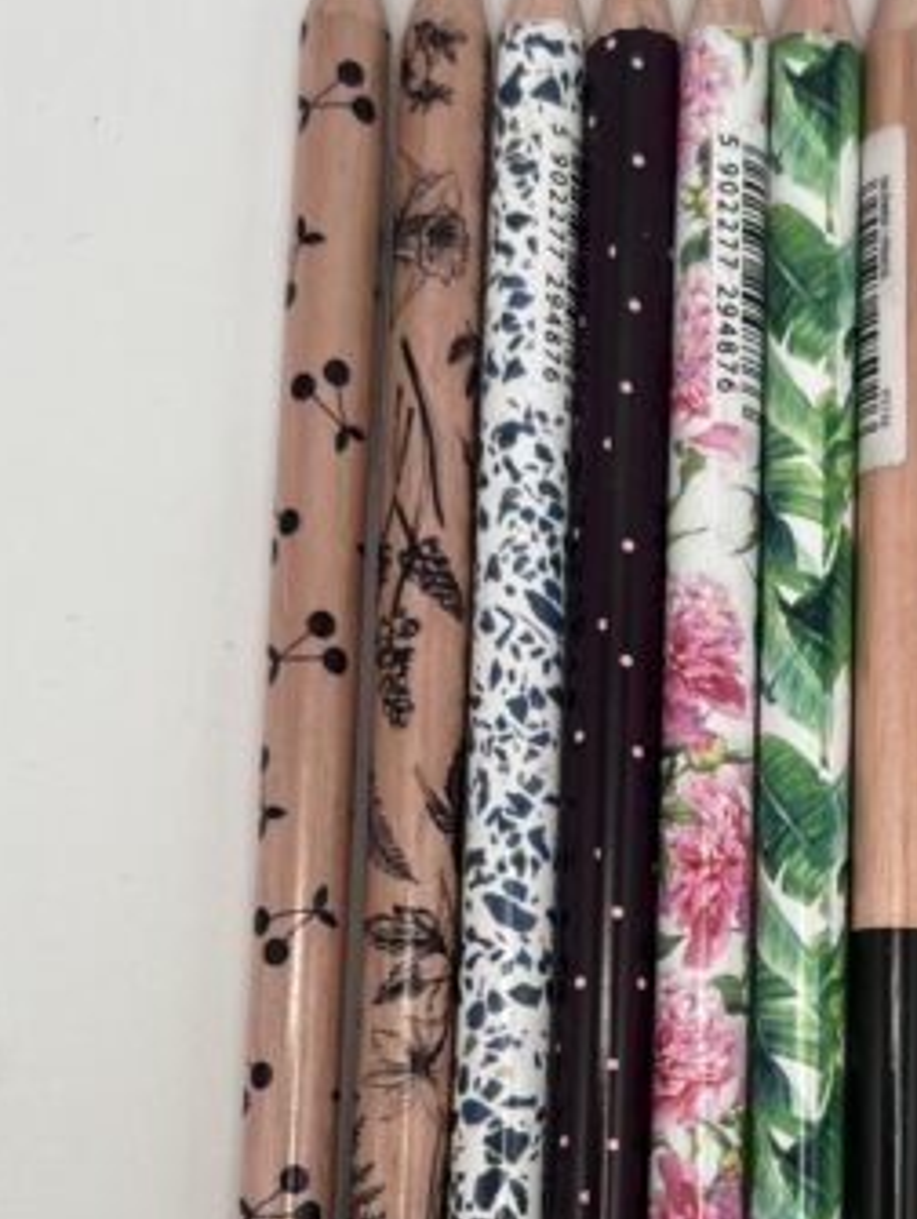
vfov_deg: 30.2
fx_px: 2186
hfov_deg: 23.1
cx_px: 837
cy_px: 1019
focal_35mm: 62
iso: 32
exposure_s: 1/139
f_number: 1.5
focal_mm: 5.7
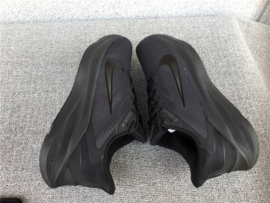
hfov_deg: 58.4
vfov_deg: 45.4
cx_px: 135
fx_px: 242
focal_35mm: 31
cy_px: 102
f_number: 2.4
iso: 32
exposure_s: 1/100
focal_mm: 3.3
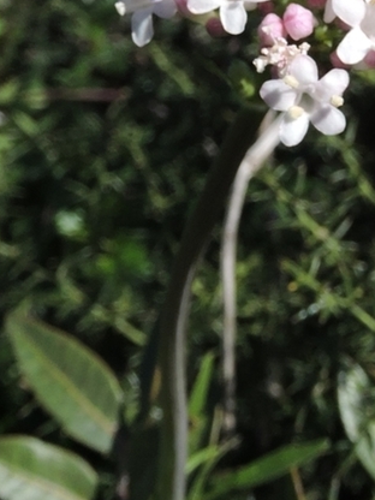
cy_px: 137
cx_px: 288
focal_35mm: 50
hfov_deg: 28.6
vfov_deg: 37.4
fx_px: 722
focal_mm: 4.3
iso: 100
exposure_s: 1/1250
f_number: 3.8
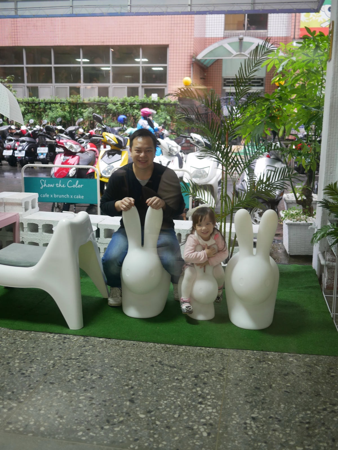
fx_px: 521
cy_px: 225
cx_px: 169
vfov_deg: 46.8
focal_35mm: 40
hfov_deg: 36.0
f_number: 1.7
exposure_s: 1/60
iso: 320
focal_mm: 20
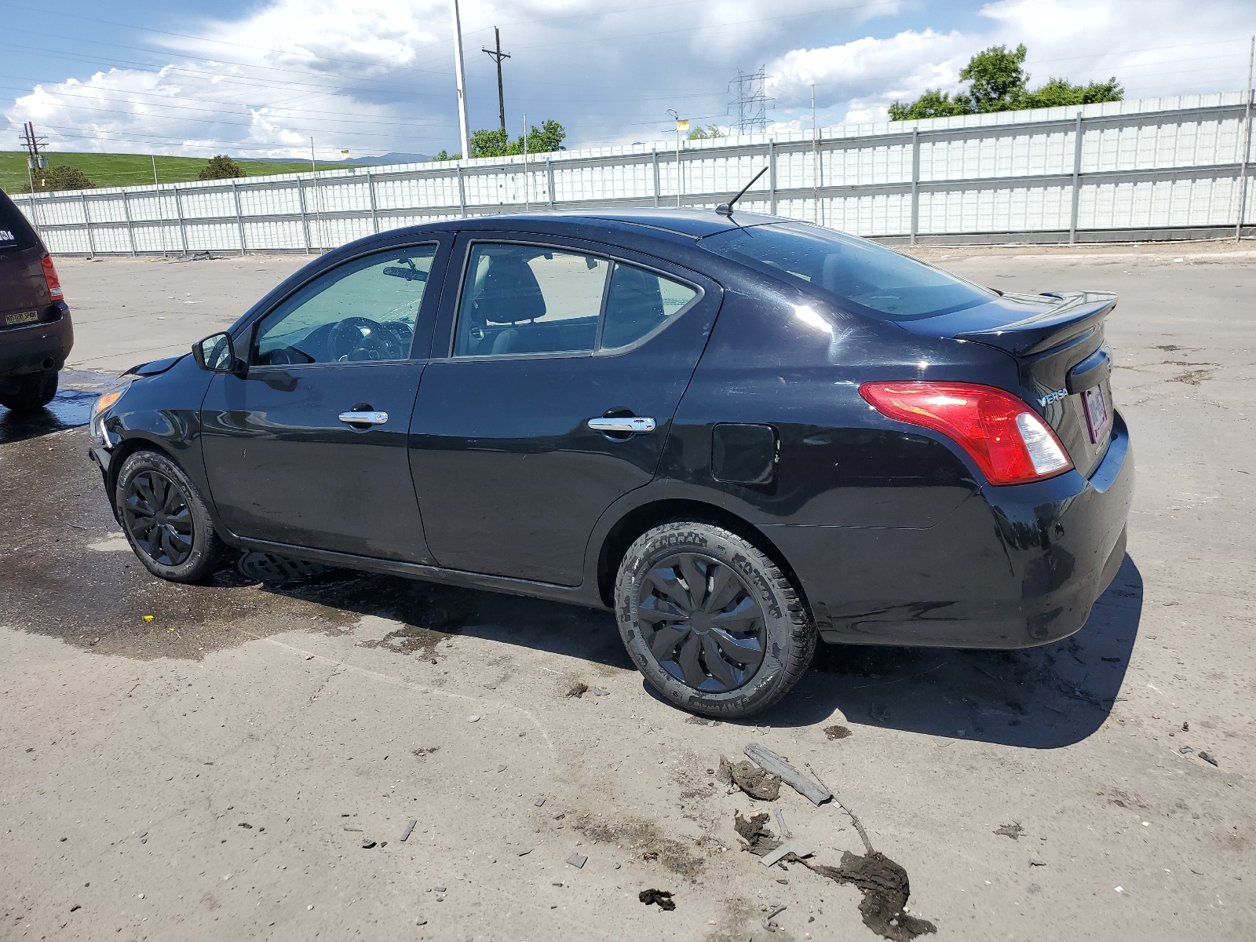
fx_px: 943
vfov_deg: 53.1
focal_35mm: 26
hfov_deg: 67.3
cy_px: 471
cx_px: 628
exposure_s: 1/2500
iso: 50
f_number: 1.5
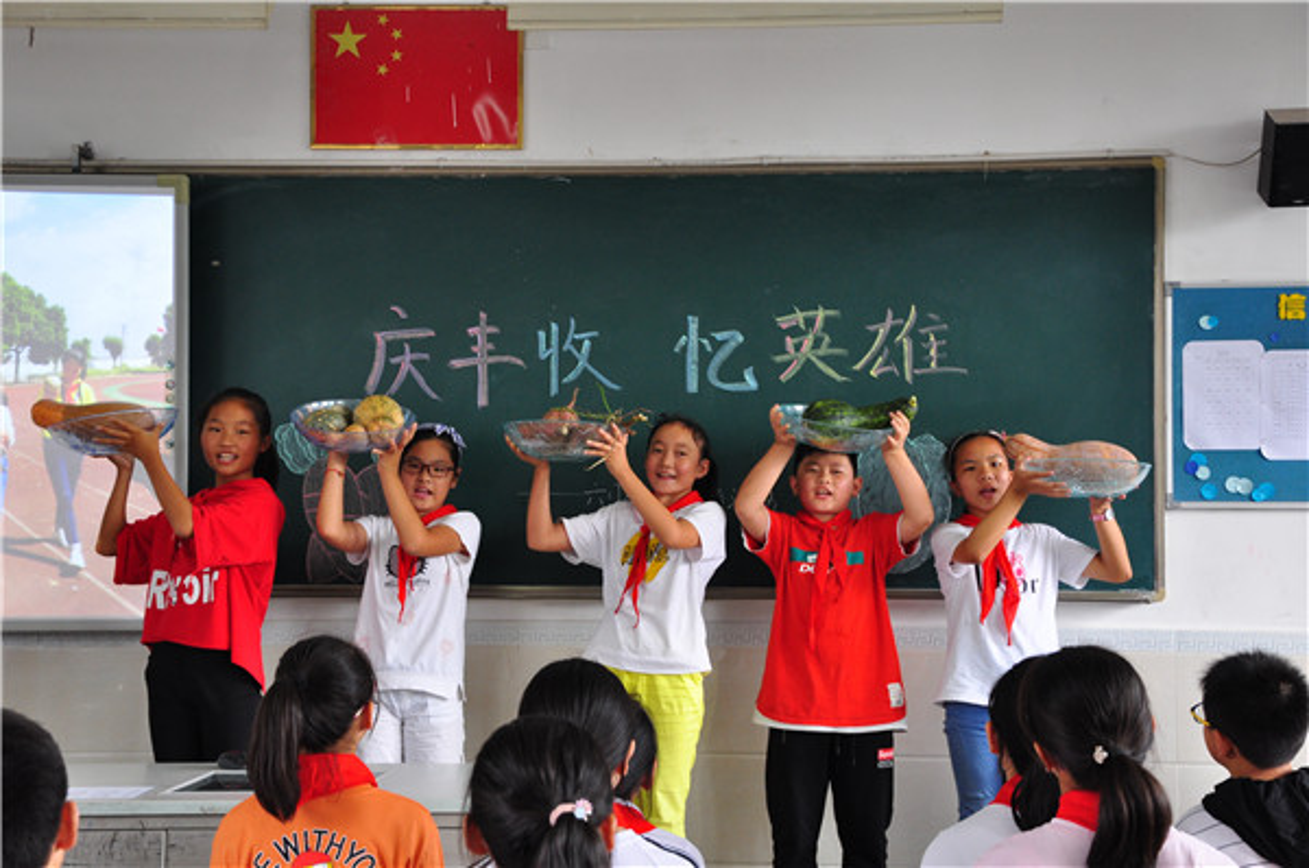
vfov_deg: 21.5
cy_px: 434
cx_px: 654
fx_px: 2287
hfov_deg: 31.9
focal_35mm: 63
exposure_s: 1/60
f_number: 6.3
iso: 560
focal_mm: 42
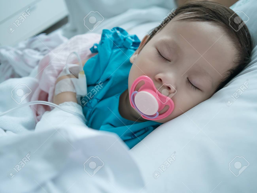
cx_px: 128
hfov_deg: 53.9
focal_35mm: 34
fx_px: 253
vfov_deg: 41.8
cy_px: 96
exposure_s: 1/60
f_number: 2.8
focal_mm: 17
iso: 500
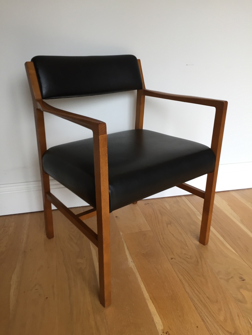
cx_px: 126
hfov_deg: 48.2
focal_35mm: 29
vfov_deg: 61.6
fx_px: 281
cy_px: 168
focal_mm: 4.15
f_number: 2.2
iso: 80
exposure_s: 1/33
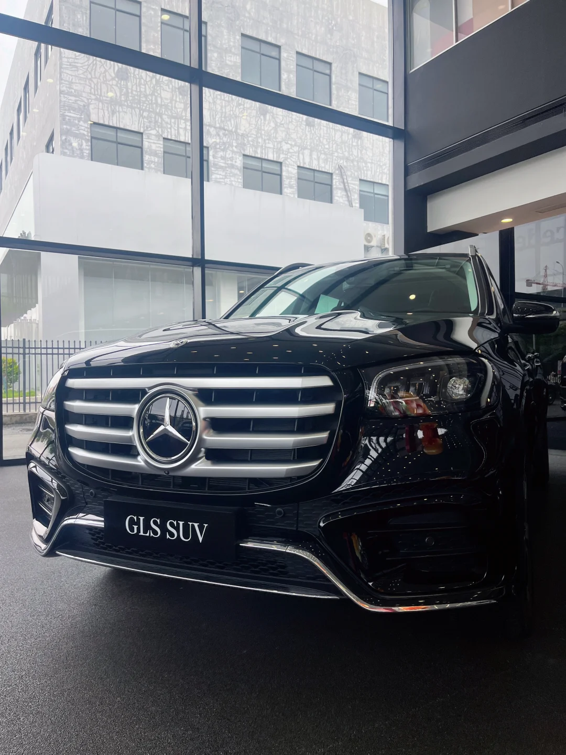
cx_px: 283
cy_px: 378
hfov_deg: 53.1
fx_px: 567
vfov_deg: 67.3
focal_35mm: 26
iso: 50
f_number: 1.6
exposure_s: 1/378
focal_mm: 5.1
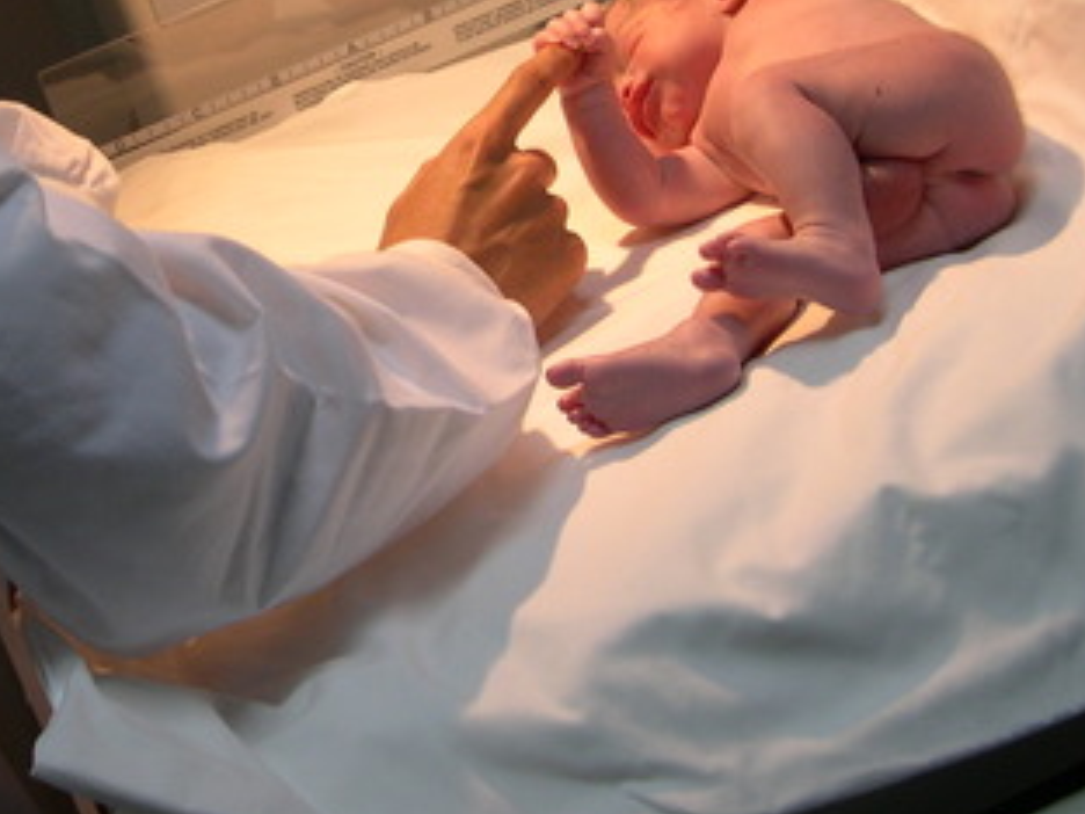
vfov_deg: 18.6
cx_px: 261
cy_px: 80
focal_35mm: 78
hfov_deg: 24.7
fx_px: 2445
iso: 100
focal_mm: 8
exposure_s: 1/43.4
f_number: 2.8
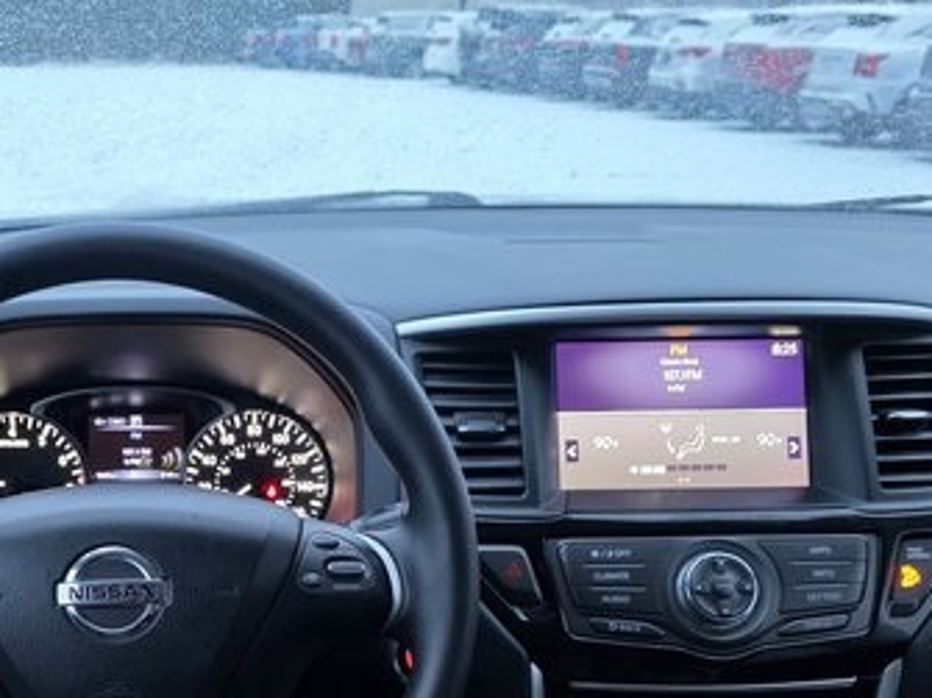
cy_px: 609
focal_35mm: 44
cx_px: 200
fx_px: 1184
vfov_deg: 31.5
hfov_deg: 41.3
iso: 800
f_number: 1.7
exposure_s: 1/60
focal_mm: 6.3
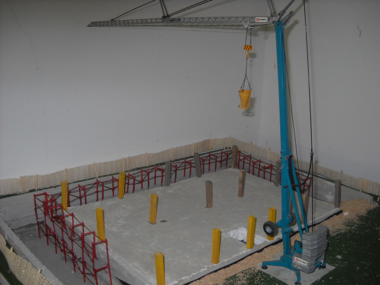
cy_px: 142
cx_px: 190
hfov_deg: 45.8
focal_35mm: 41
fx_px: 450
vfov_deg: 35.1
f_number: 3.1
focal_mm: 6.72
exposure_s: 1/30
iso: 64
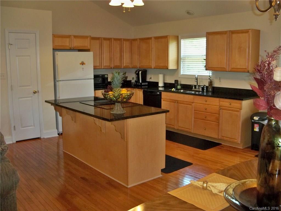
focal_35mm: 35
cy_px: 106
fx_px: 284
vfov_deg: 40.7
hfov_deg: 52.6
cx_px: 140
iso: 200
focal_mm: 6.2
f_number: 3.5
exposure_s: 1/30
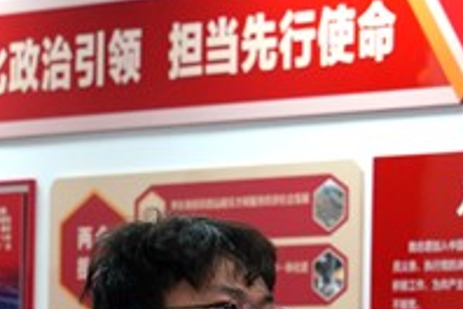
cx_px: 236
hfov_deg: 7.5
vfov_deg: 4.9
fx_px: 3549
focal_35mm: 276
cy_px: 454
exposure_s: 1/50
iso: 1250
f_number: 7.1
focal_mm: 61
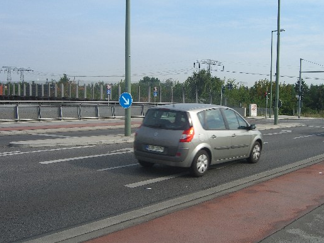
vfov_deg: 33.6
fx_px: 402
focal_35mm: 43
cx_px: 181
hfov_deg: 43.8
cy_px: 127
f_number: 8
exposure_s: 1/160
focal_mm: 7.9
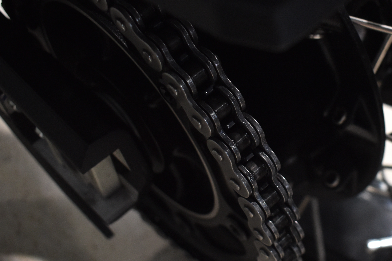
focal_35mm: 63
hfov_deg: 30.9
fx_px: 686
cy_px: 142
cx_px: 326
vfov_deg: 21.6
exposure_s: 1/50
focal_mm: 24
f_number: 3.8
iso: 800
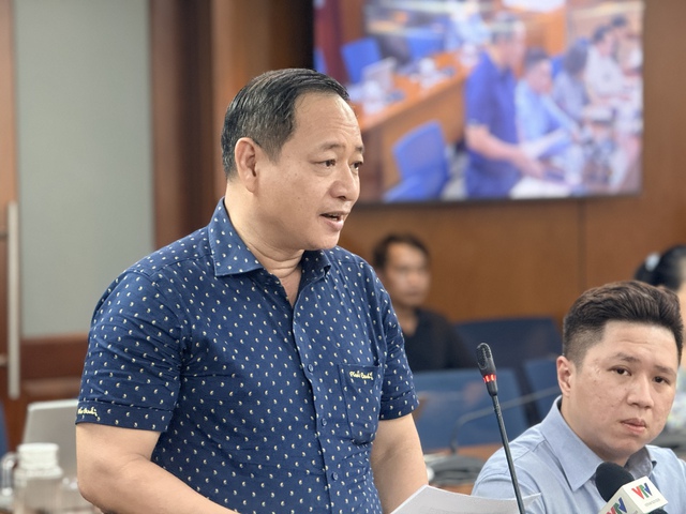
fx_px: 2378
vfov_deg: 12.3
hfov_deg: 16.4
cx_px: 343
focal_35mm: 120
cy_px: 257
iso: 500
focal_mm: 15.66
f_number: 2.8
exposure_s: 1/100
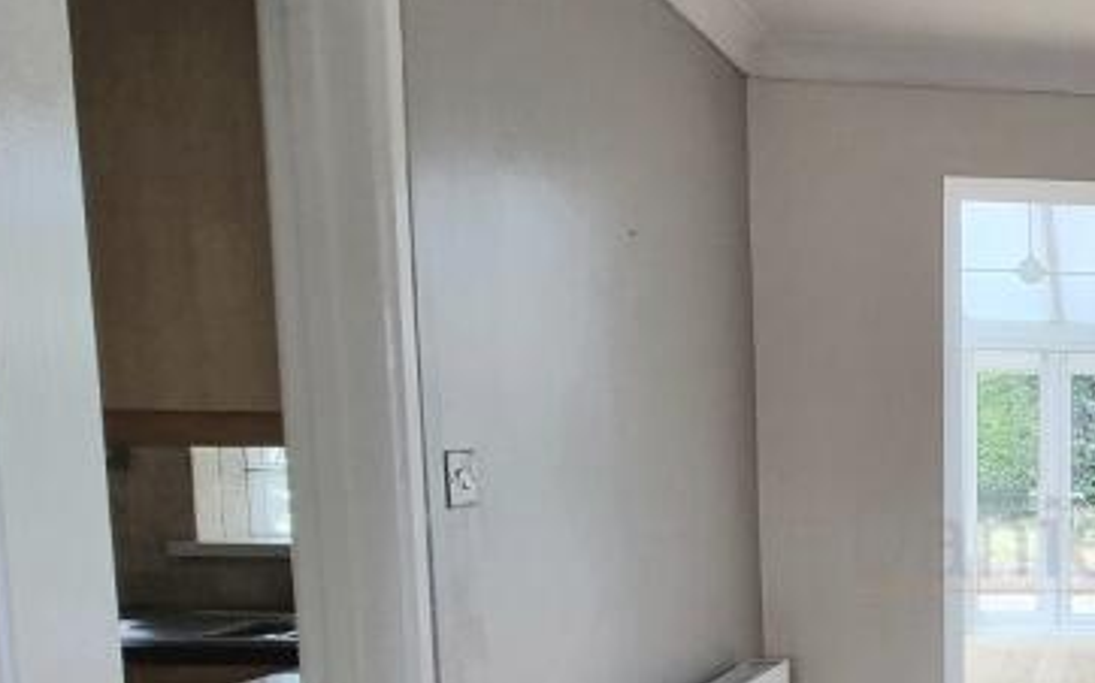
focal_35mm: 39
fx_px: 1163
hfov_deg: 40.3
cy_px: 562
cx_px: 1219
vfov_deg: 31.7
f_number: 2.2
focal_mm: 2.2
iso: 100
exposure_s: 1/60.2
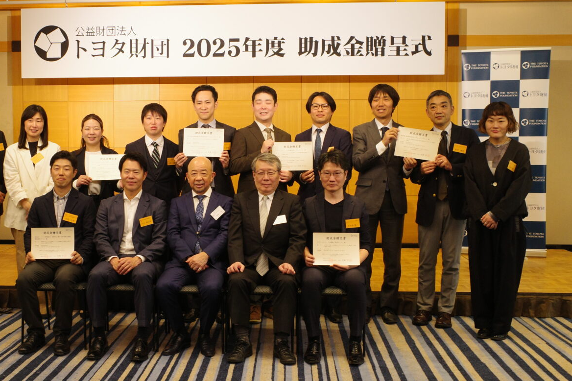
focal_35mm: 47
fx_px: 747
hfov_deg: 41.7
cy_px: 186
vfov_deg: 28.6
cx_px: 225
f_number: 5
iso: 800
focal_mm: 18.3
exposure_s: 1/30
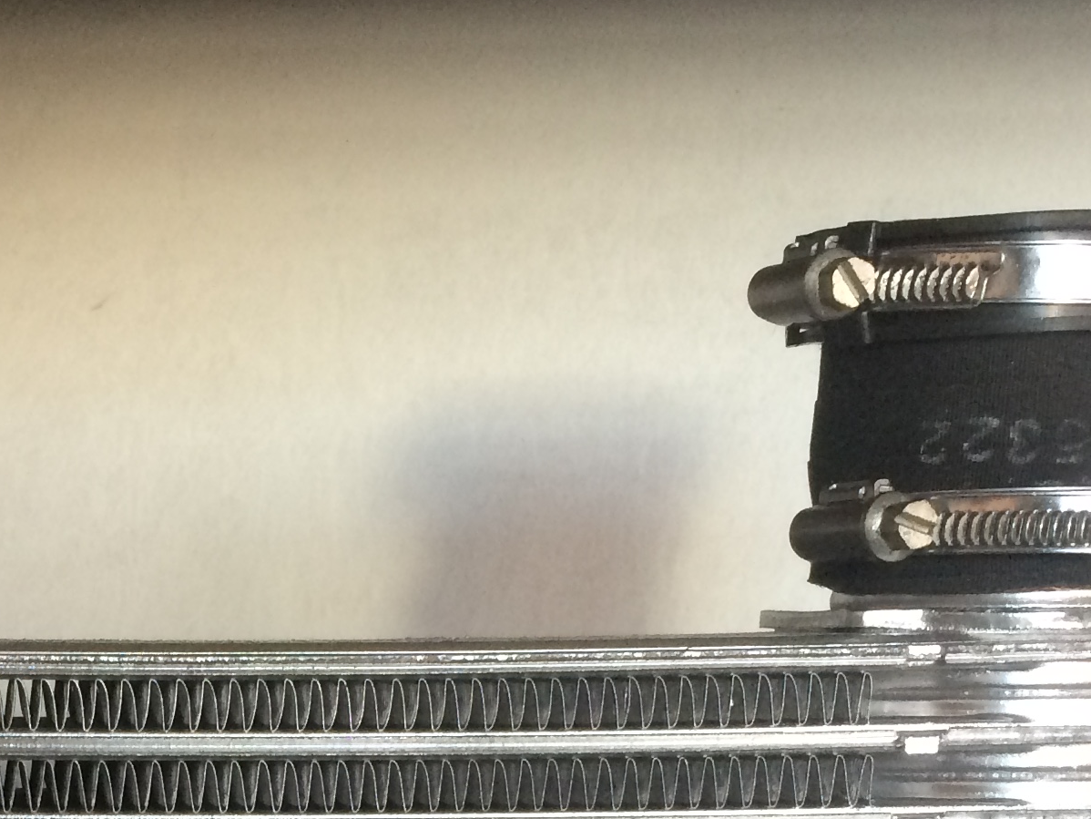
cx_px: 77
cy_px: 963
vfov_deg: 17.8
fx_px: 2490
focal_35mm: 79
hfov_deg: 23.9
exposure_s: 1/30
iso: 125
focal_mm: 4.15
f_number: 2.2
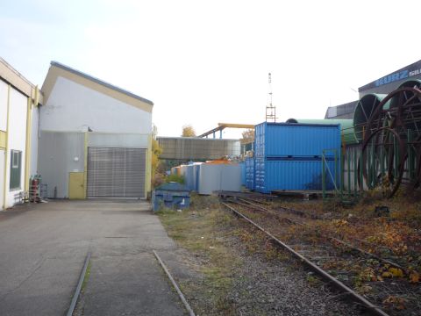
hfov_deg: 56.8
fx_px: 389
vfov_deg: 44.2
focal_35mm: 32
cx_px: 210
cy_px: 158
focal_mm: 5.2
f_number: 4
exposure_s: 1/250
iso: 100
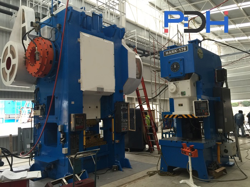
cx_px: 125
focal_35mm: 29
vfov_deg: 48.2
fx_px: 209
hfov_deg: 61.7
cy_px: 94
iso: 32
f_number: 2.2
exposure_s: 1/30
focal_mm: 4.15
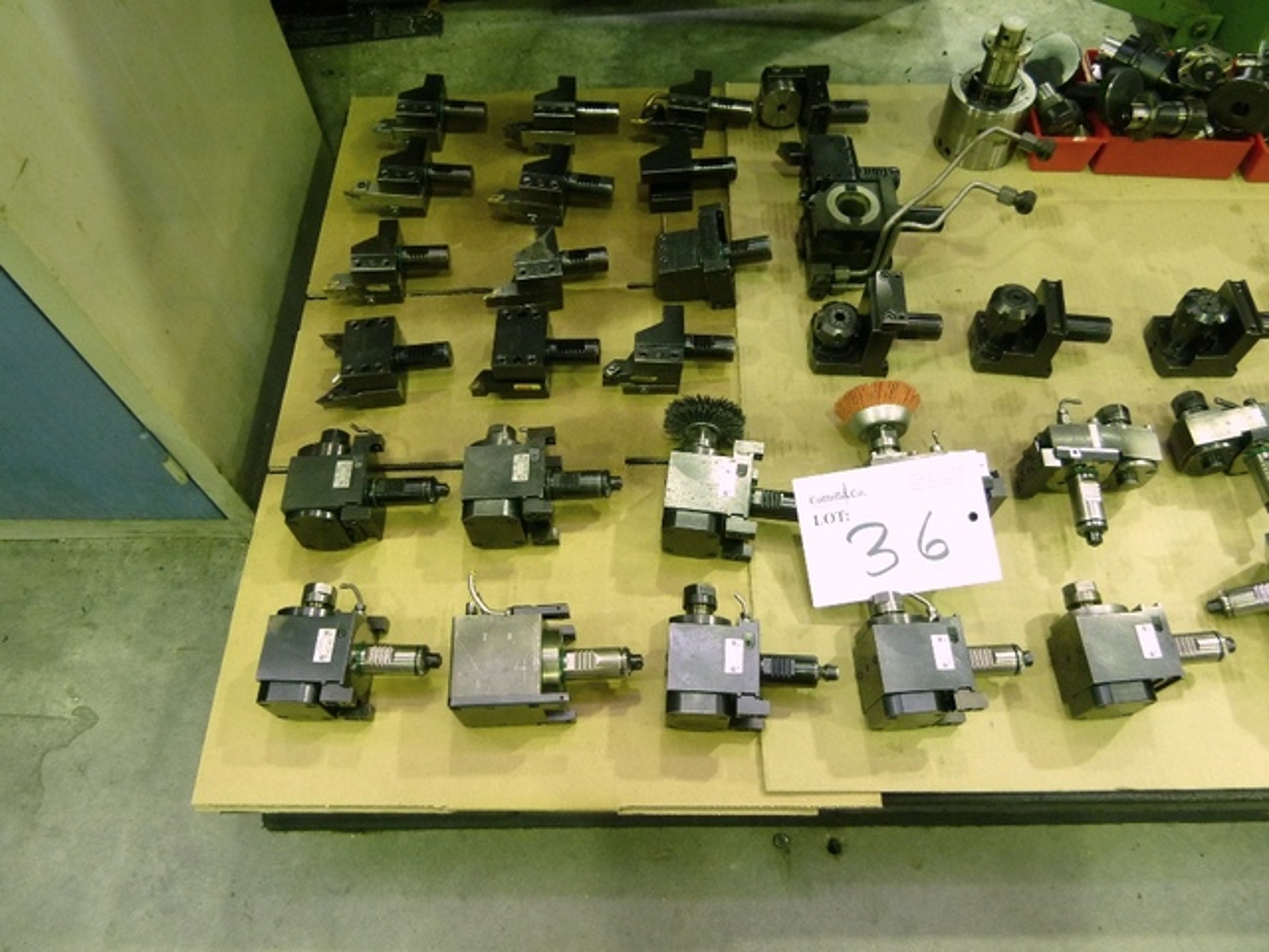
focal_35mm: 25
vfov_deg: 54.9
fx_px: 916
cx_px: 634
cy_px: 476
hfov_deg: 69.4
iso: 400
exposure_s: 1/13
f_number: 3.3
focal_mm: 4.1
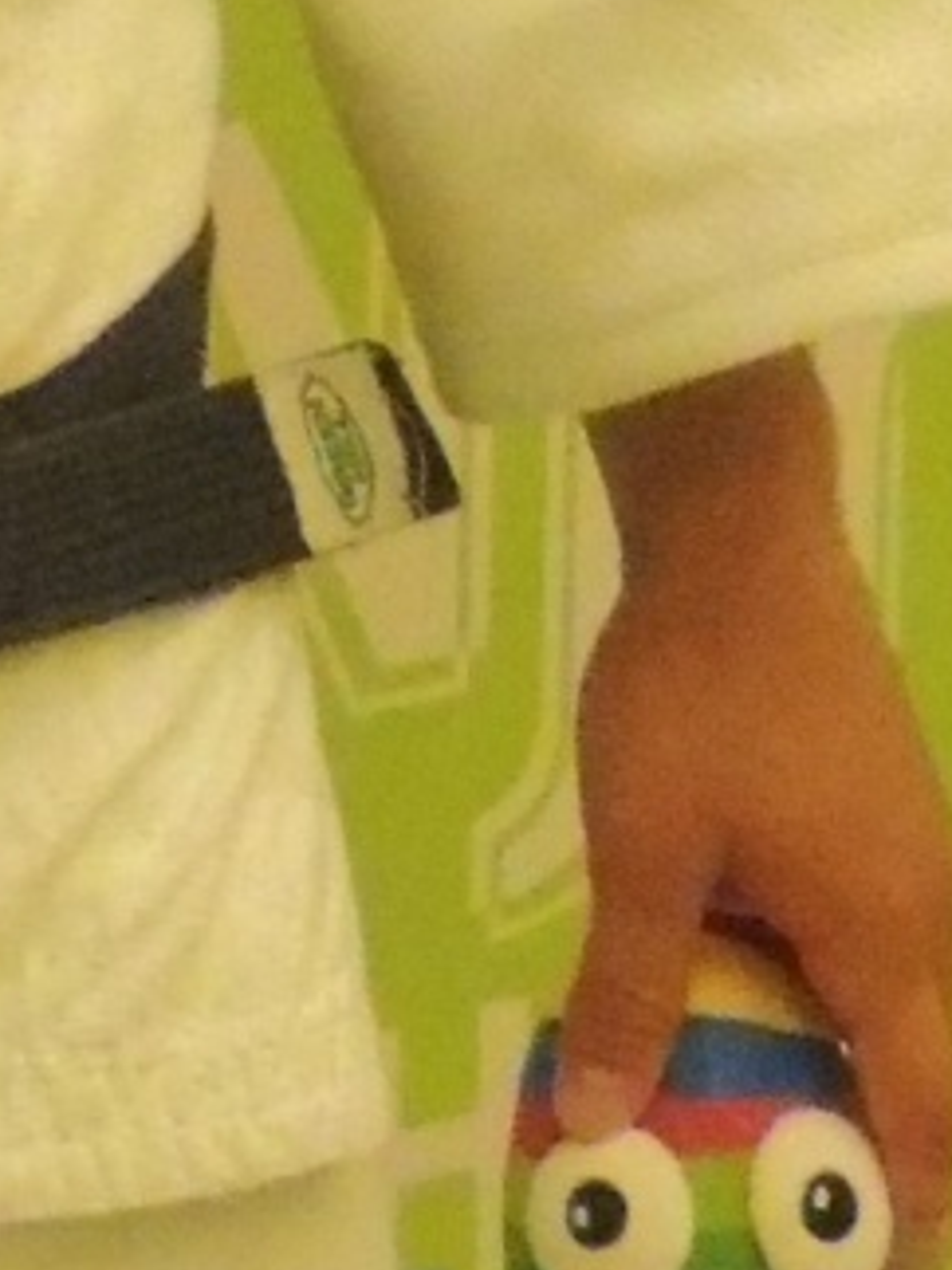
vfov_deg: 8.0
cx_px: -1164
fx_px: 8366
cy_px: -1803
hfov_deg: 6.3
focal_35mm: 228
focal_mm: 7.1
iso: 3200
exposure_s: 1/200
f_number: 3.3
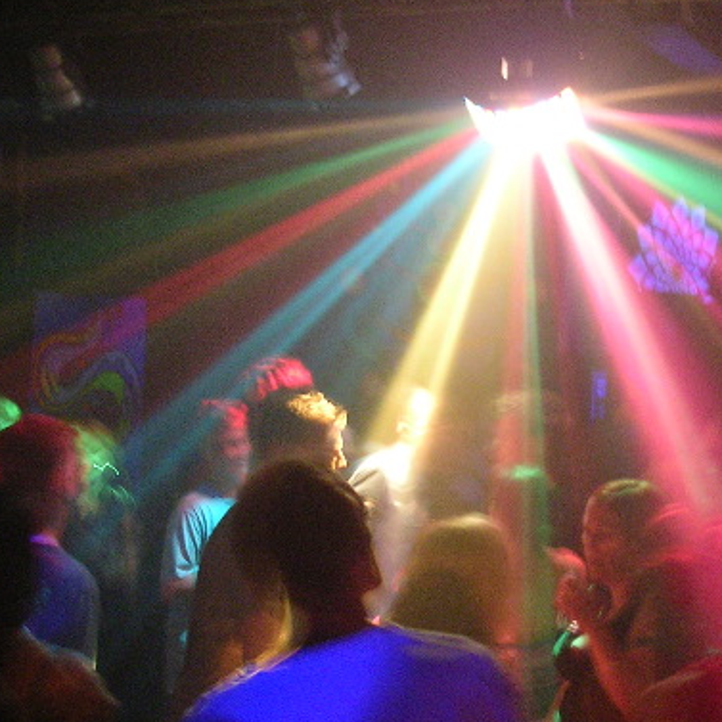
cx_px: 553
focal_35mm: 57
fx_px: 1345
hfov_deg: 29.5
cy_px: 450
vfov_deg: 29.9
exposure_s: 1/2.1
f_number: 2.8
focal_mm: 5.8
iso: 200
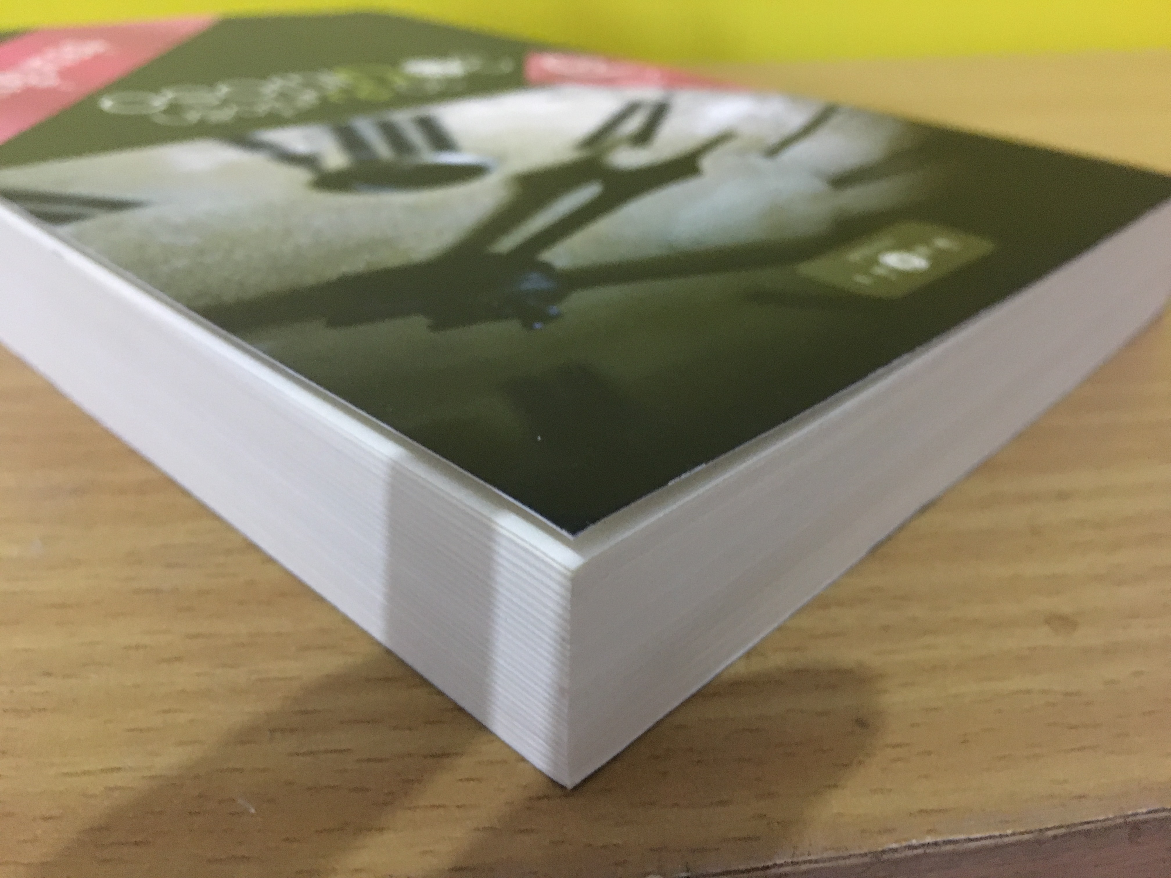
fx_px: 981
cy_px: 439
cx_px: 586
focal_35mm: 29
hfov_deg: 61.7
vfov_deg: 48.2
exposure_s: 1/17
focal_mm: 4.15
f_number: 2.2
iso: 400
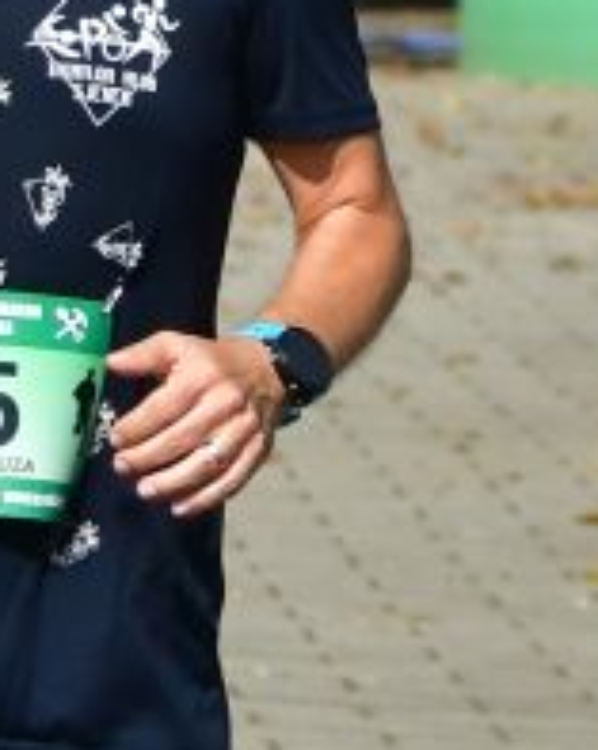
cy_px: 343
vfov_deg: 4.0
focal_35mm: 481
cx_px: -389
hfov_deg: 3.2
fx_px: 10666
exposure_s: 1/8000
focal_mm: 70
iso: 640
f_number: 4.5
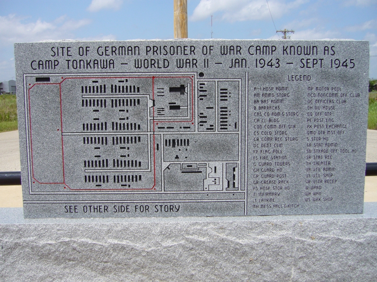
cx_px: 188
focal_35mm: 35
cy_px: 141
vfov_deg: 40.7
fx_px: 381
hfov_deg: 52.6
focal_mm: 5.8
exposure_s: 1/800
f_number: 5.6
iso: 100
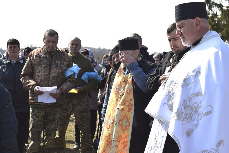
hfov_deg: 24.6
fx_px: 525
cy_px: 76
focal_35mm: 82
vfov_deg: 16.6
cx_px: 114
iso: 100
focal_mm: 55
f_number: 11
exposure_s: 1/200
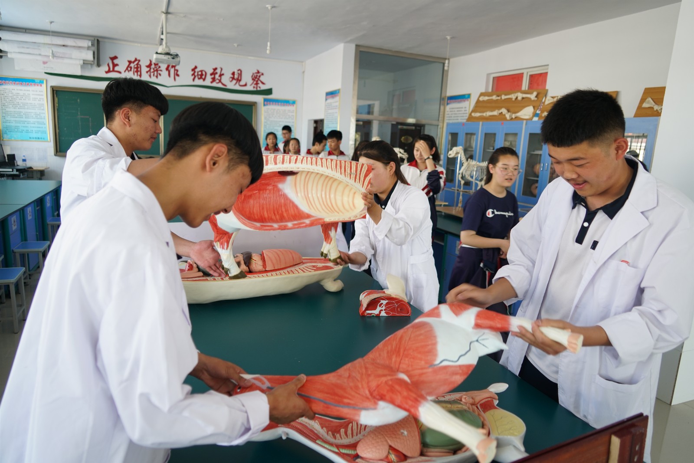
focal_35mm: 24
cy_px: 232
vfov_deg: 53.1
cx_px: 347
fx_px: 463
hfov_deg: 73.7
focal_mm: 24
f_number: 3.5
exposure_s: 1/60
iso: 250
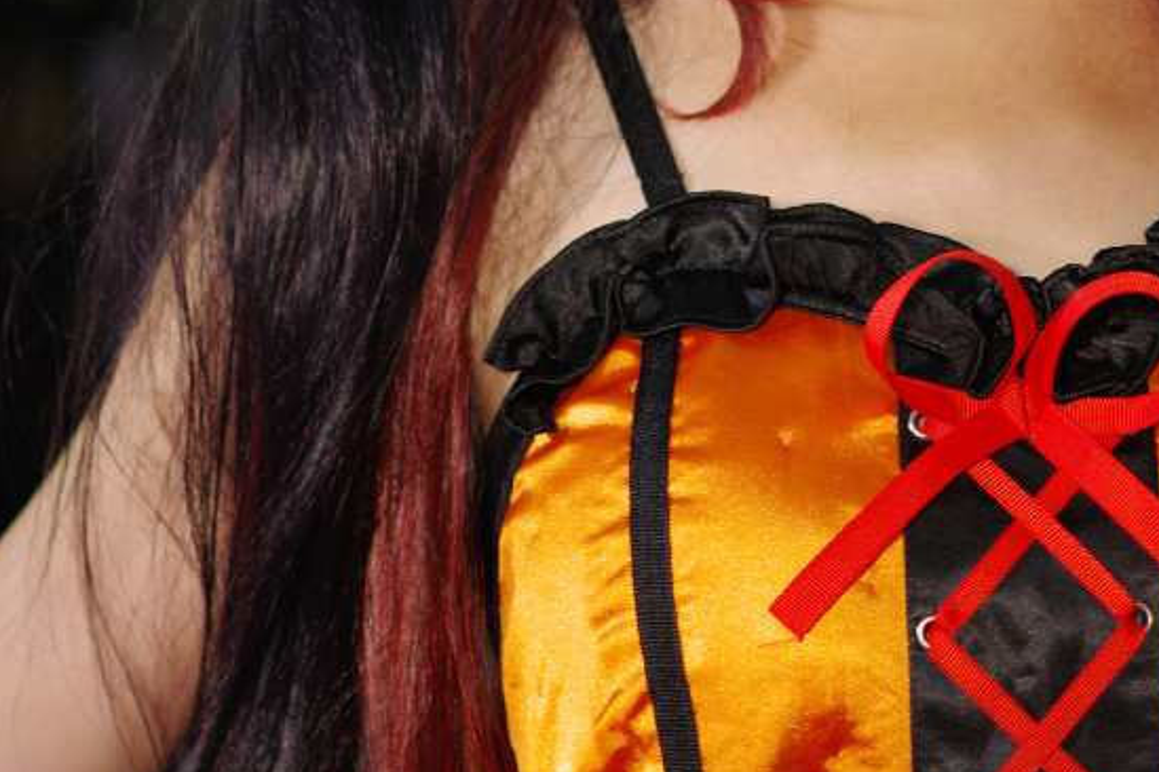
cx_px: 803
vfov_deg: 6.0
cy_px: -266
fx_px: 7372
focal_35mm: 229
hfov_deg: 9.0
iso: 160
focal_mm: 70
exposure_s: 1/40
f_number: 2.4
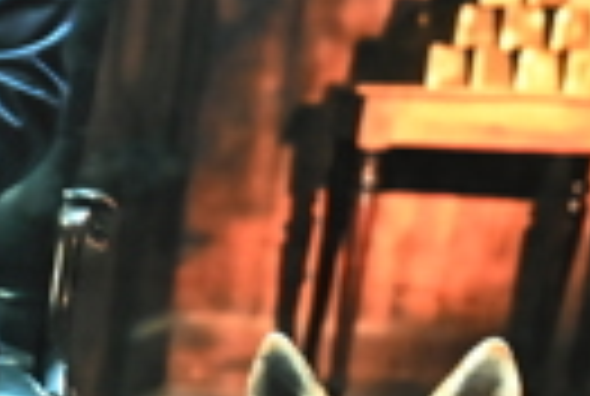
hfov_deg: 13.5
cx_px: -658
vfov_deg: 10.5
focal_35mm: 126
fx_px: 2070
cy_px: 612
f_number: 5
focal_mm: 24
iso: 2500
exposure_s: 1/100
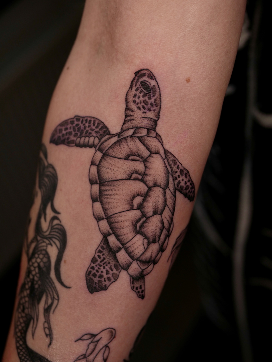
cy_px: 181
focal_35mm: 50
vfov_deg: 38.2
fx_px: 523
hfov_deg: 29.1
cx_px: 136
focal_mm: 25
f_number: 2.8
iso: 200
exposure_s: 1/1300
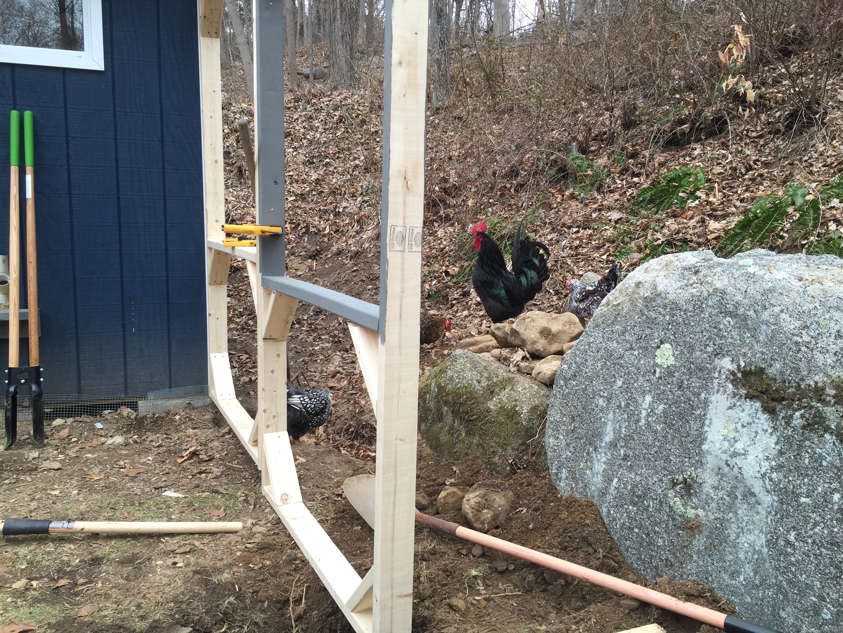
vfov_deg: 48.2
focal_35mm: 29
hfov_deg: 61.7
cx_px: 422
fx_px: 706
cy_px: 316
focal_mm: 4.15
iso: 32
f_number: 2.2
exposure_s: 1/120
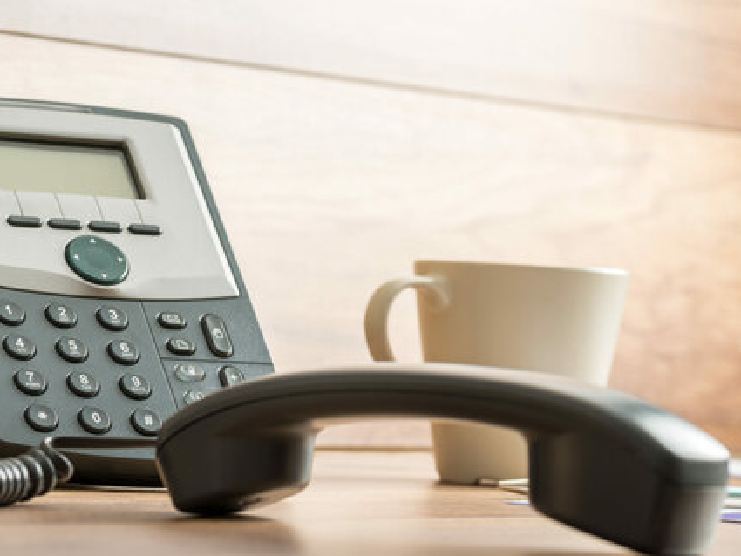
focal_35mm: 152
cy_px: 208
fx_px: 3255
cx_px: 192
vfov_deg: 9.8
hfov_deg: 13.0
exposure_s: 1/160
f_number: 7.1
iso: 100
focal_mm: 105
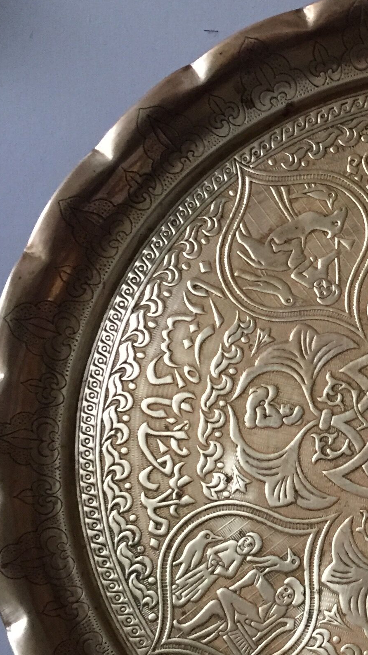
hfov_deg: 17.5
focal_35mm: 65
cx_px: 468
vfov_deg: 32.0
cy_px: 457
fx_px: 1128
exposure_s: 1/33
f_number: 2.2
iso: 320
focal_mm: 4.15
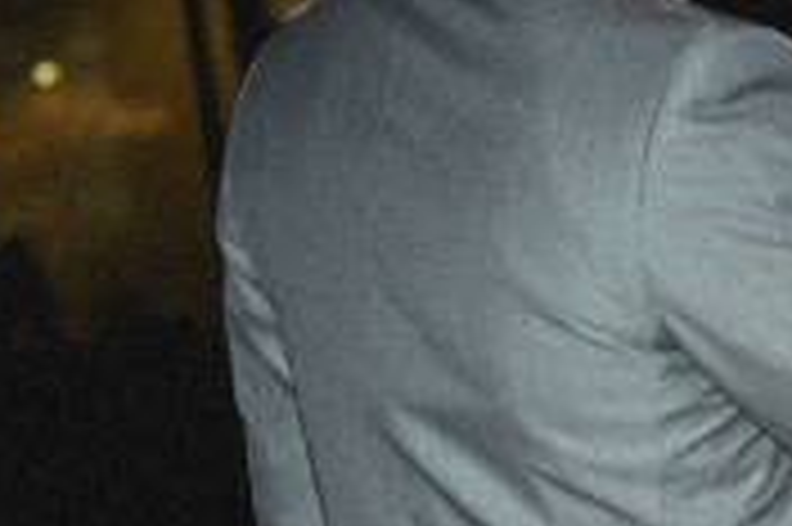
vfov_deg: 6.0
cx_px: 1026
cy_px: 398
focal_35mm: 227
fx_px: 4989
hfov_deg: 8.9
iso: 800
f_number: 3.5
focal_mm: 50
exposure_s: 1/160
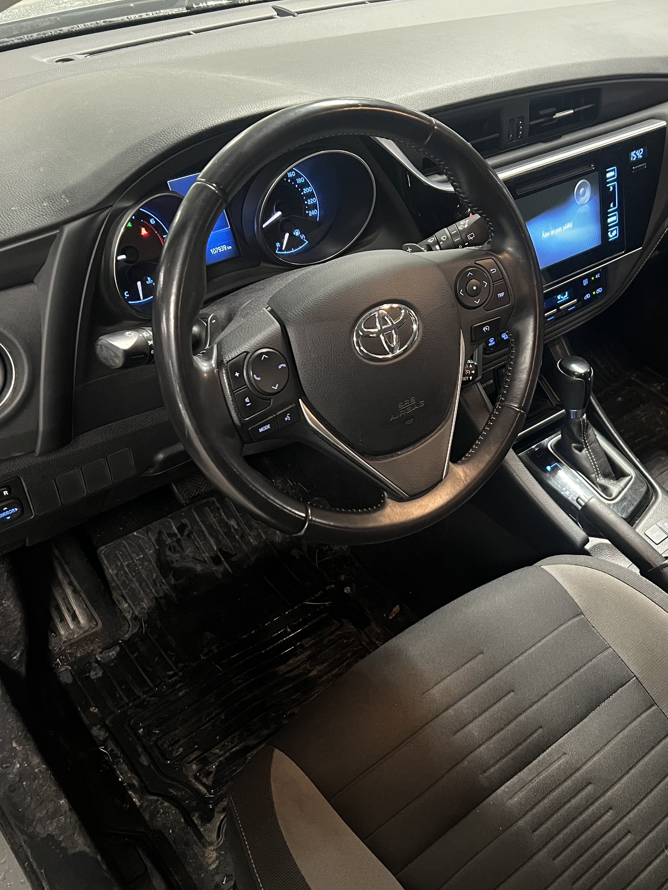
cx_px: 444
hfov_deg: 40.2
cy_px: 448
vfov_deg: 52.6
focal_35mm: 35
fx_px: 901
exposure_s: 1/32
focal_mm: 5.7
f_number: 1.5
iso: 640
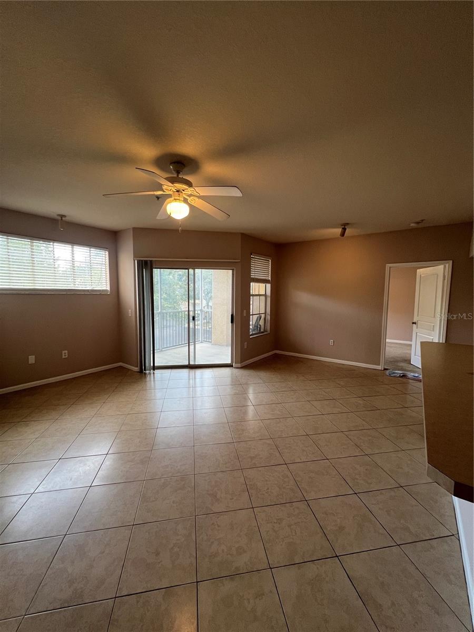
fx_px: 237
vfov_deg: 106.2
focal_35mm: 13
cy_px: 316
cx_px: 237
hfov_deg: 89.9
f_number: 1.8
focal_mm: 1.57
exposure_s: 1/120
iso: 125
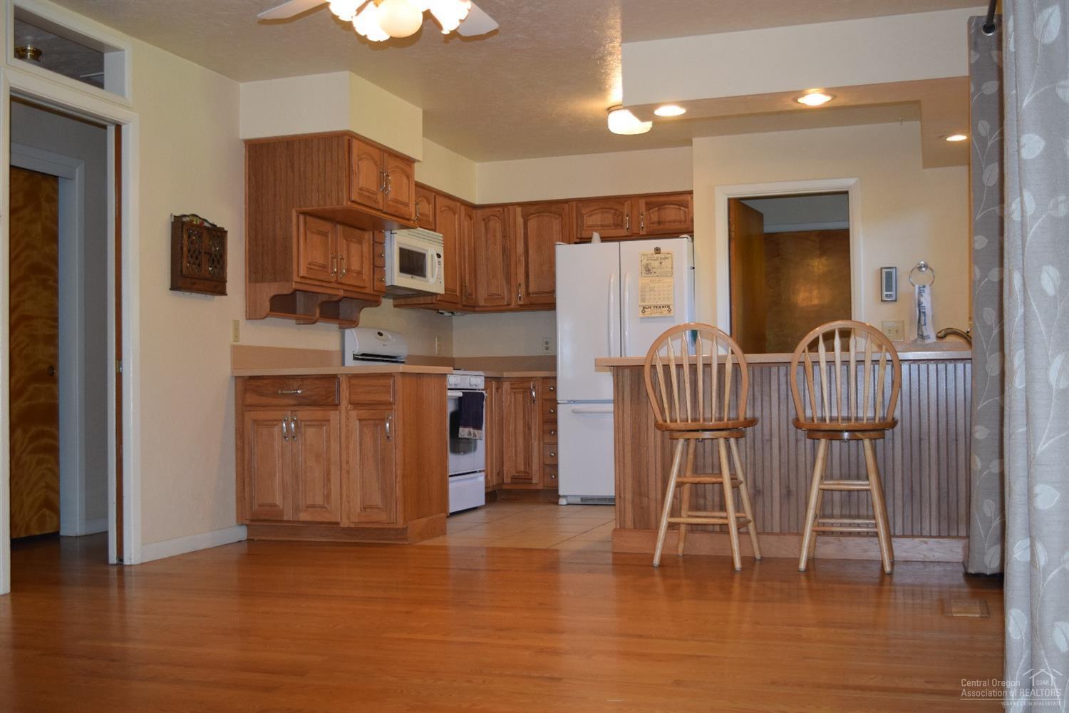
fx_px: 1203
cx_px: 534
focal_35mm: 40
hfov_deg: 47.9
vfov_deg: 33.0
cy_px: 356
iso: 800
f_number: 4.5
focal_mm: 27
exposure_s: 1/80
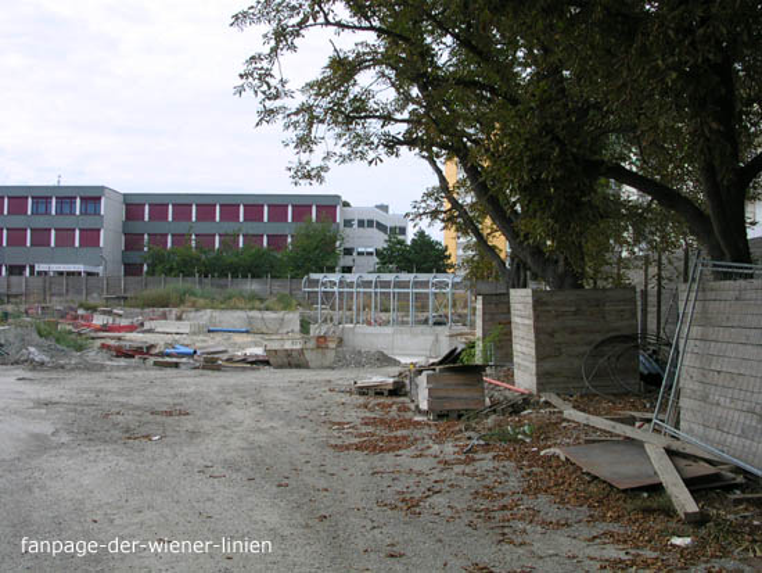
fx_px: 815
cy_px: 286
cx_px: 381
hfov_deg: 50.1
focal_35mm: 37
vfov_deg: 38.7
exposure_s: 1/322
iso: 100
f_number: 4.5
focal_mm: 5.6
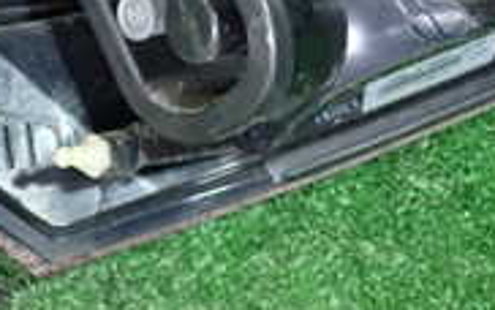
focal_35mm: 105
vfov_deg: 11.8
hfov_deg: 19.4
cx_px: 41
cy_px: -177
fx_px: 1417
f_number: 2.3
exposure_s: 1/25
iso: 800
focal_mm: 5.4
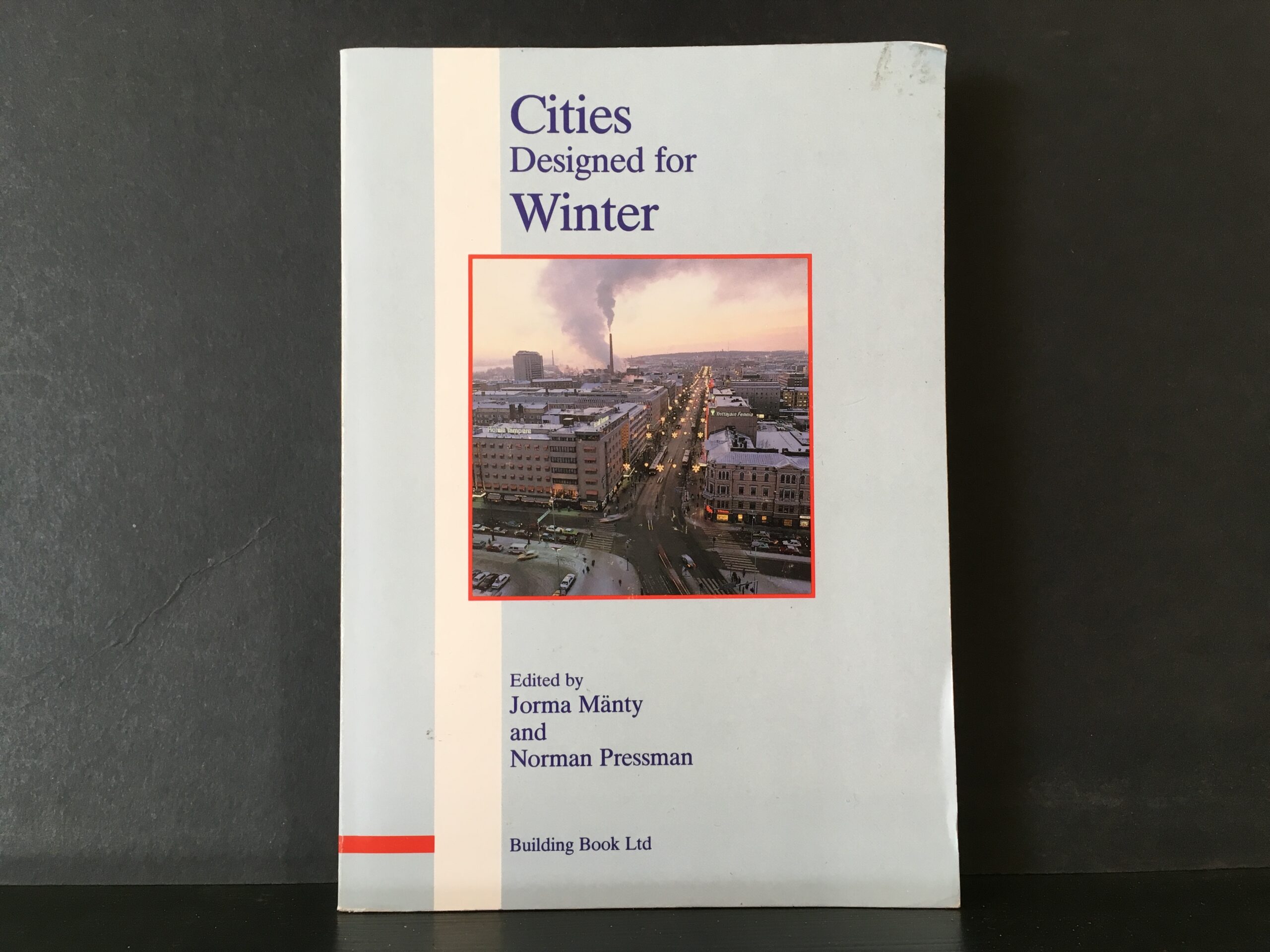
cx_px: 635
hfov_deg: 61.7
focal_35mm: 29
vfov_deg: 48.2
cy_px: 476
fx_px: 1064
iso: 40
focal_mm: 4.15
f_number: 2.2
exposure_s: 1/33
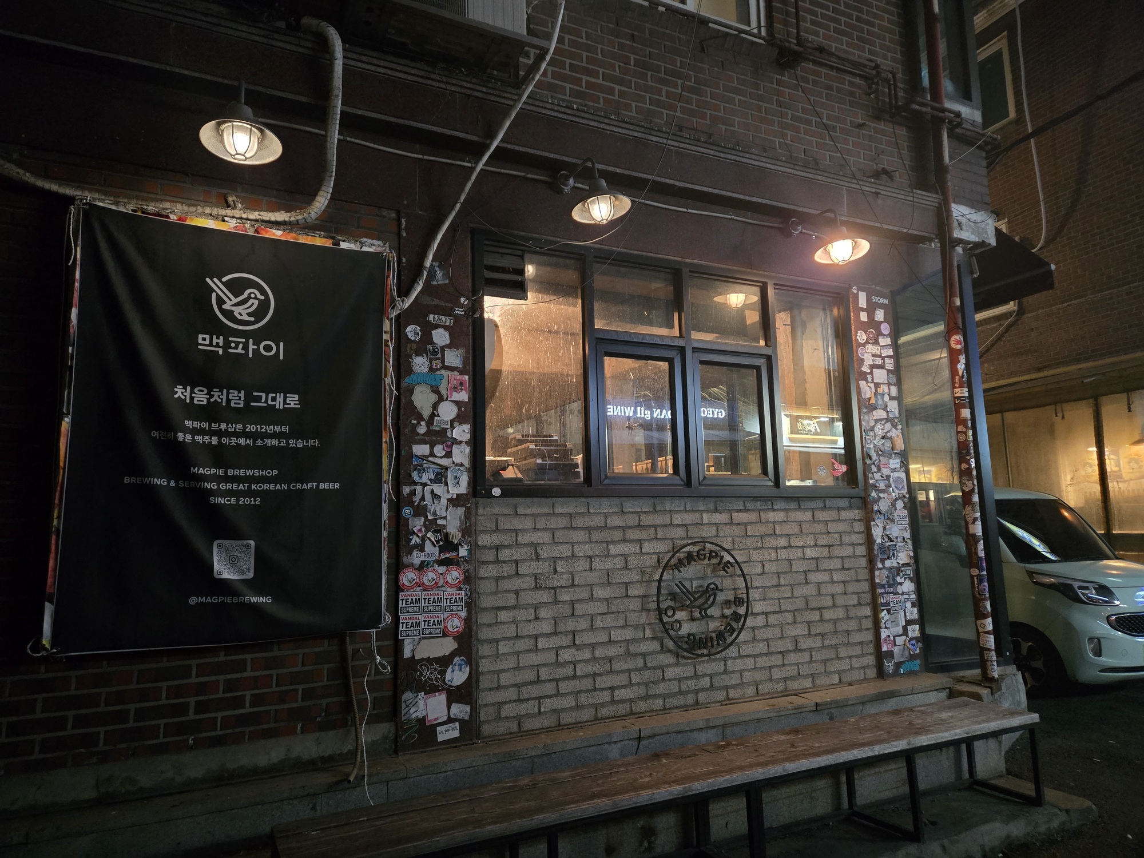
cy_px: 429
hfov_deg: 73.9
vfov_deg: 58.9
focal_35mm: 23
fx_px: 760
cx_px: 572
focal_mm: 5.4
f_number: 1.8
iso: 1250
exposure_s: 1/40
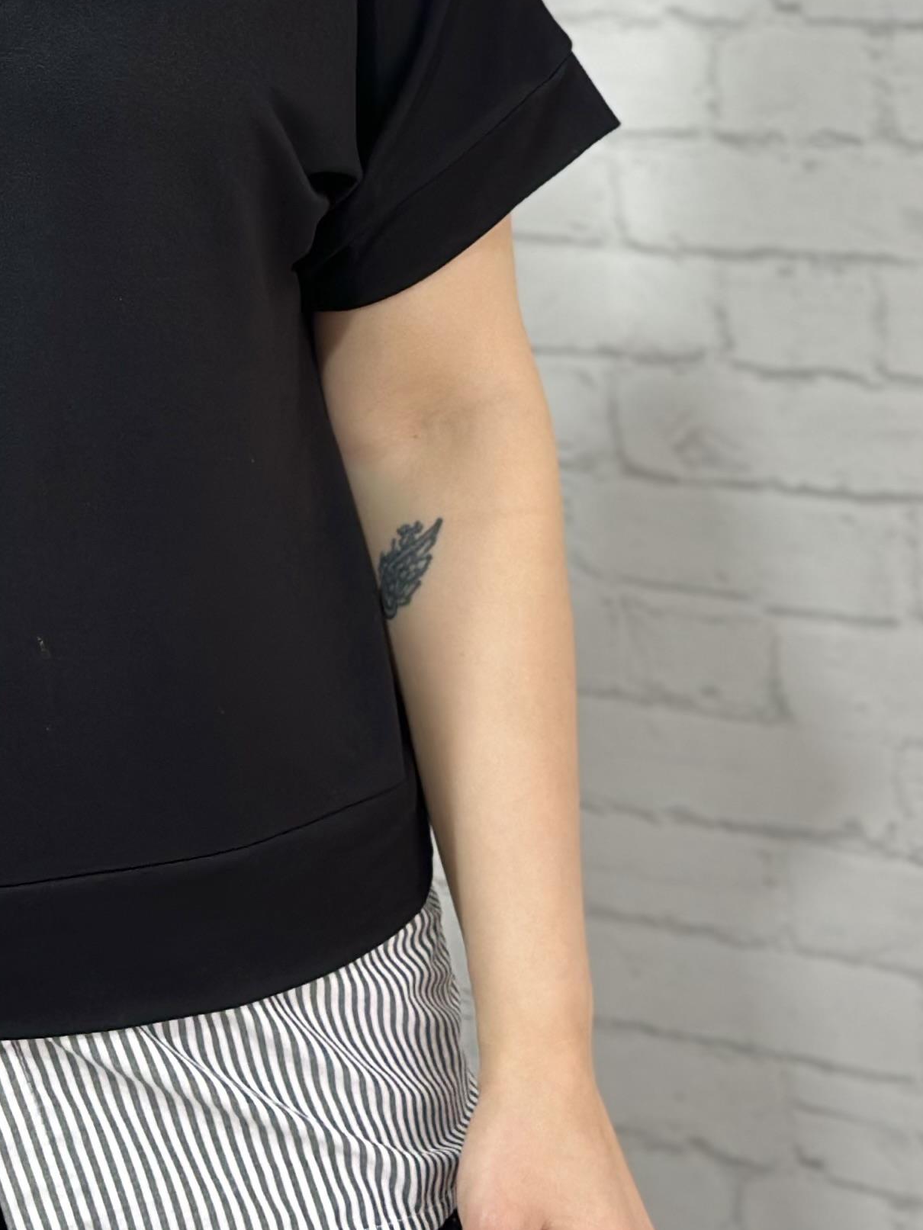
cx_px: -85
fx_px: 4266
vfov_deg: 16.2
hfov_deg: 12.2
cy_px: 81
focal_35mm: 120
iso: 80
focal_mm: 6.86
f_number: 1.78
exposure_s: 1/100
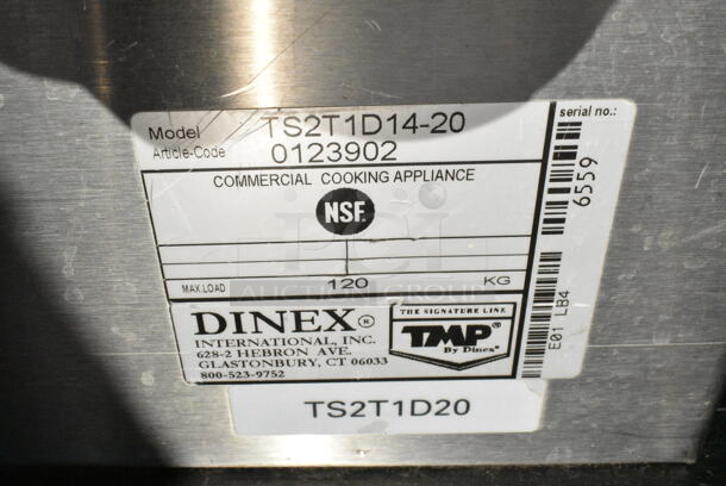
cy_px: 243
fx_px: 939
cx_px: 363
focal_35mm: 46
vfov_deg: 29.0
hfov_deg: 42.3
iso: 6400
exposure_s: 1/3200
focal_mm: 31
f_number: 29
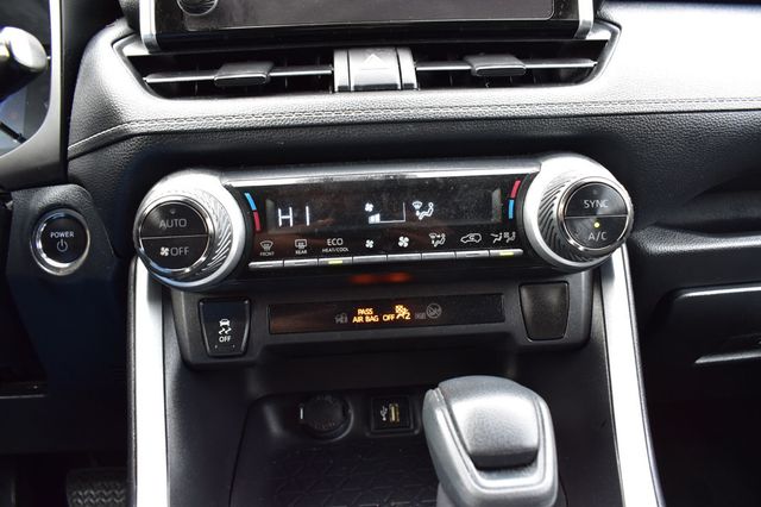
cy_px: 254
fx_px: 570
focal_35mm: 27
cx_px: 380
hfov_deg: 67.4
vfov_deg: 47.9
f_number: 6.3
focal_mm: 18
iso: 450
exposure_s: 1/15
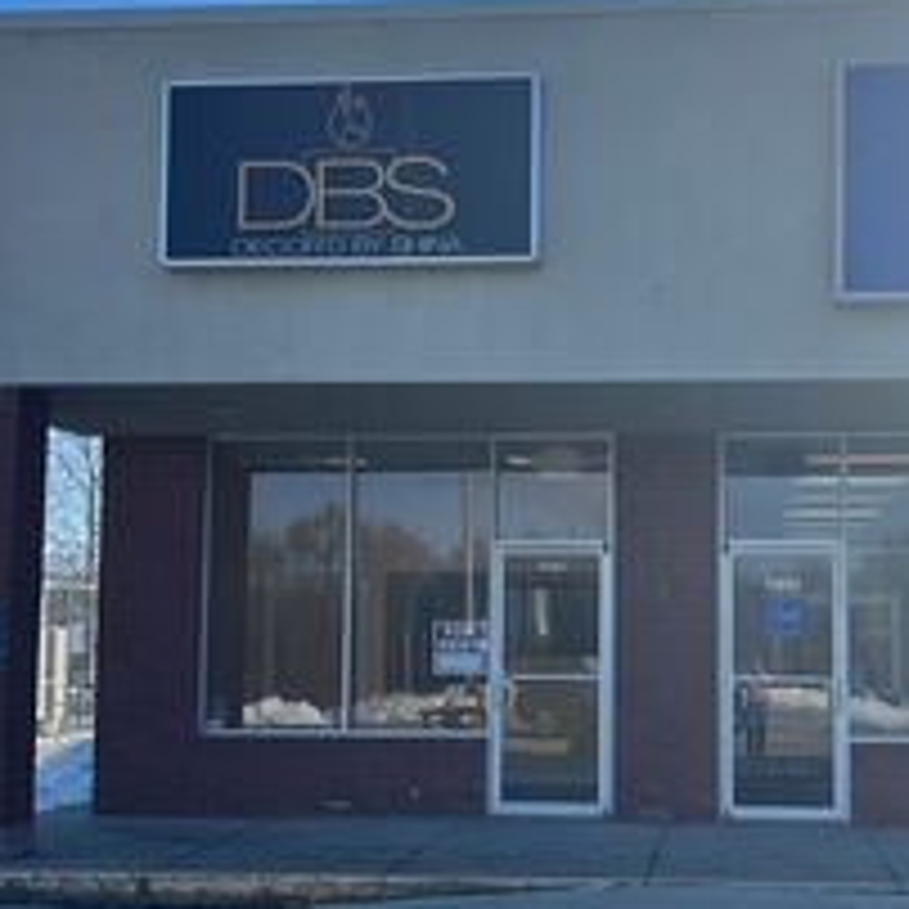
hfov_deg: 29.9
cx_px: 576
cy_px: 506
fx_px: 1693
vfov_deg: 30.0
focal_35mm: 57
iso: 50
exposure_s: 1/3623
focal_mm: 5.1
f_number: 1.6
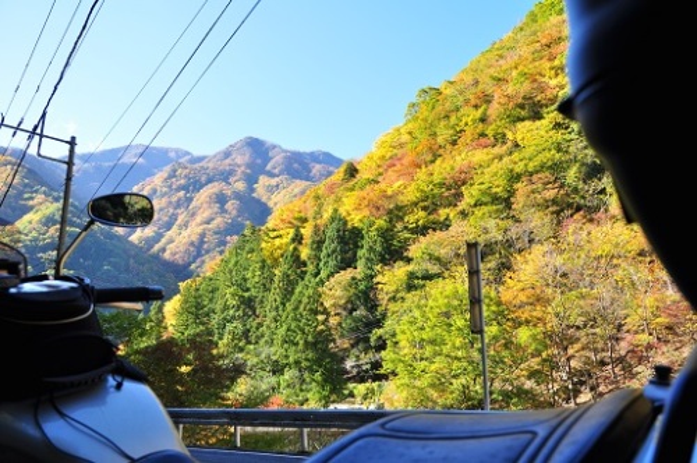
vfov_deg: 41.6
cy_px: 232
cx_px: 348
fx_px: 609
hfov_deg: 59.6
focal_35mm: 32
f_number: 6.3
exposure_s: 1/160
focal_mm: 21
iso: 200
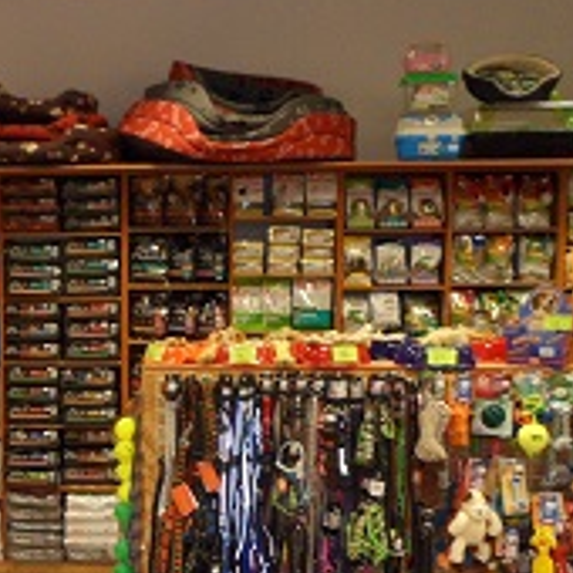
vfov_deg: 30.5
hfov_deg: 29.4
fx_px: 1049
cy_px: 351
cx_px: 67
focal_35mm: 56
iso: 200
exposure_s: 1/45
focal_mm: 4.9
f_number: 3.5
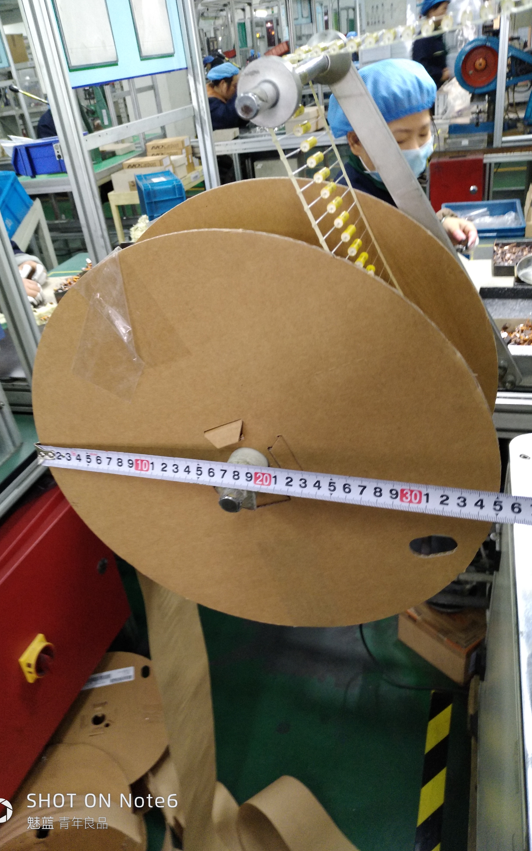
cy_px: 427
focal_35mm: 26
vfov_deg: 70.4
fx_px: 603
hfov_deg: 47.6
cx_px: 256
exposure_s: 1/25
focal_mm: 3.94
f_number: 1.9
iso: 391
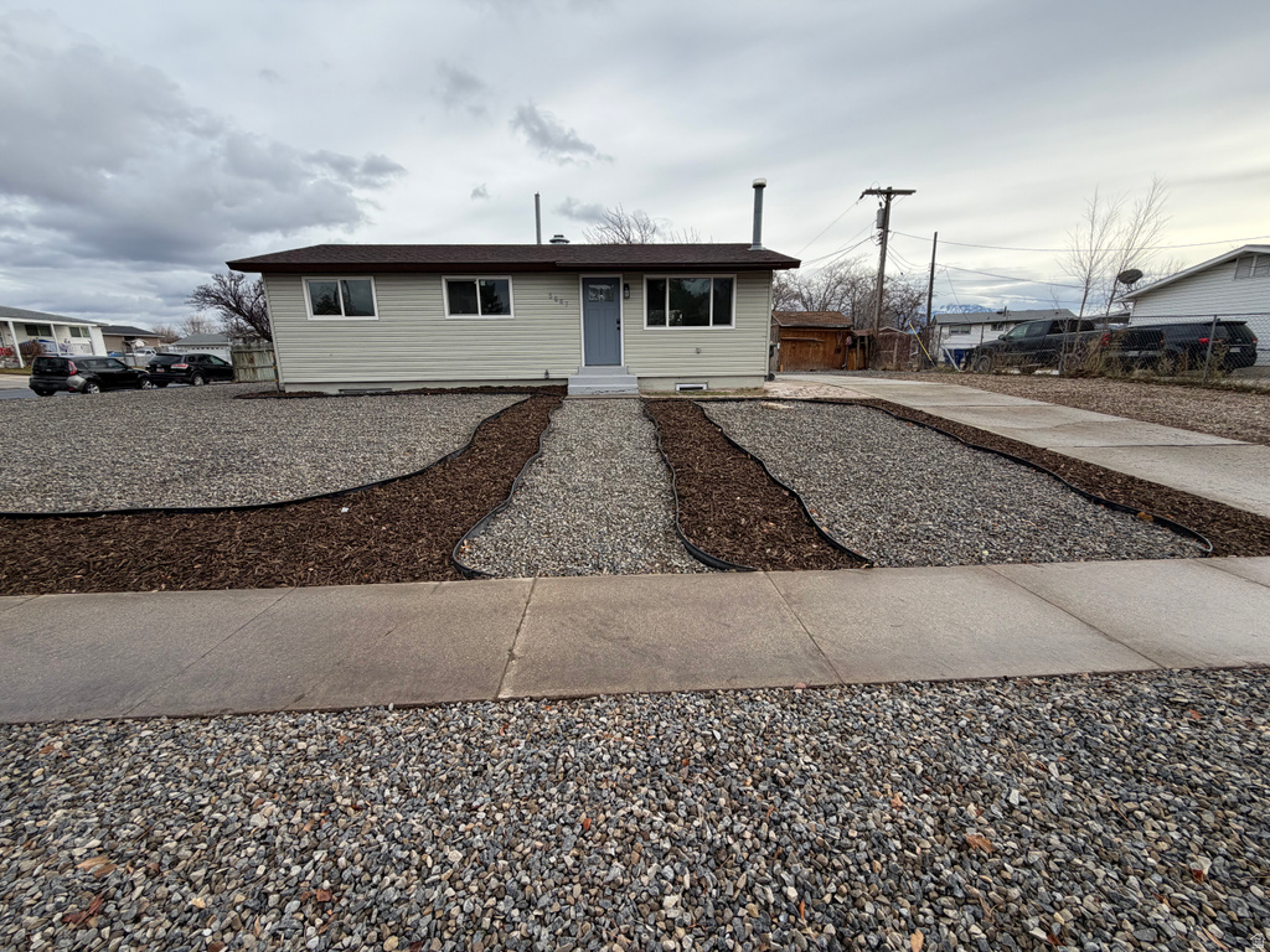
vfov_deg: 85.7
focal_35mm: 14
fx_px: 514
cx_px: 635
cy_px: 476
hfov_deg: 102.1
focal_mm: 2.22
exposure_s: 1/770
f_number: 2.2
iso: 40
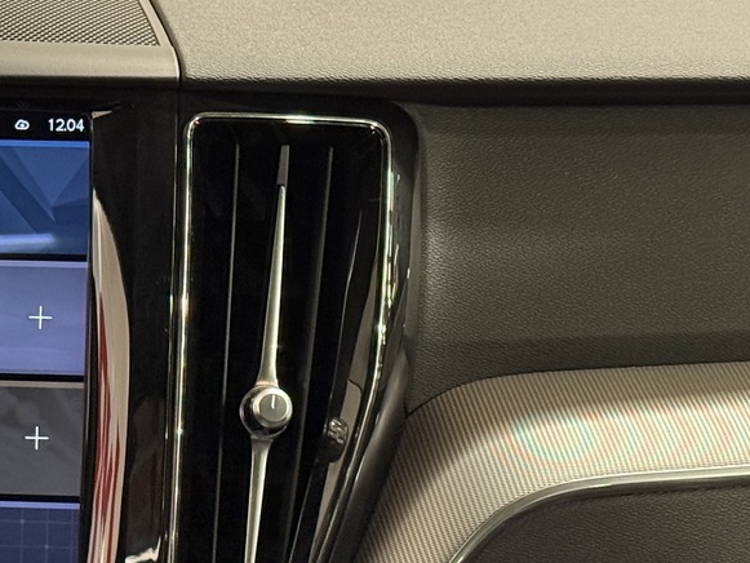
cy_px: 466
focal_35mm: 119
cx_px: -72
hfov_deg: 16.1
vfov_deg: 12.4
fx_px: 2579
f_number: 1.78
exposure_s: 1/33
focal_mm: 6.76
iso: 500
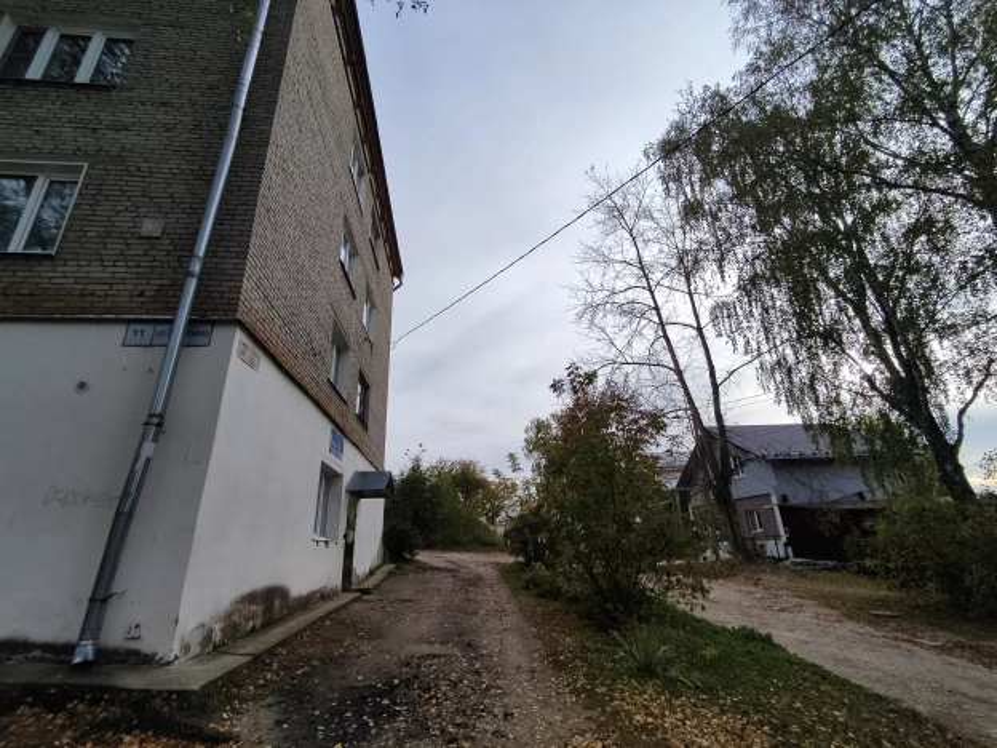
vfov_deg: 81.7
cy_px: 374
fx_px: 432
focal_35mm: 15
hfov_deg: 98.2
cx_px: 498
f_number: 2.2
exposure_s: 1/760
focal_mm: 1.6
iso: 50
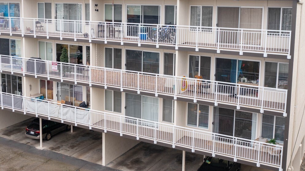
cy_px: 50
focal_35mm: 50
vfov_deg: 23.8
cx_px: 93
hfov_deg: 40.6
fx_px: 404
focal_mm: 10.26
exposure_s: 1/100
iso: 100
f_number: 5
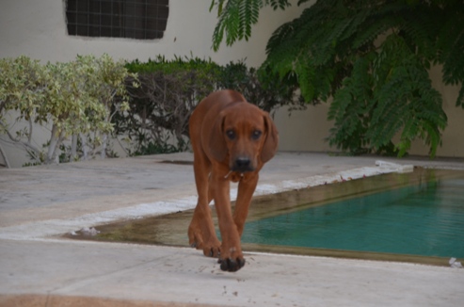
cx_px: 232
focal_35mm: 180
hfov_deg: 11.5
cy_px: 154
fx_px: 2314
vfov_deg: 7.6
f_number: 6
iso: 200
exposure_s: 1/125
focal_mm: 120
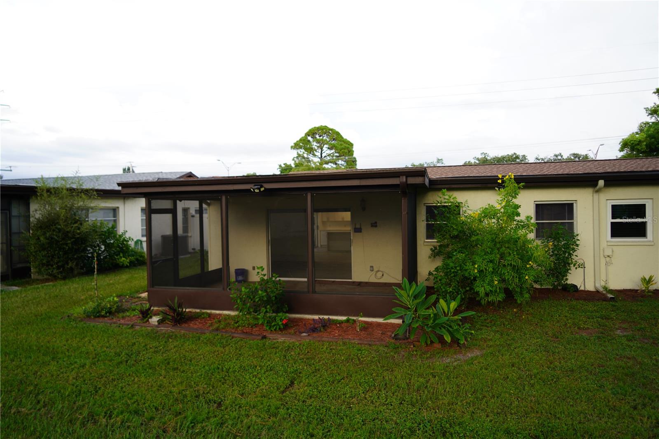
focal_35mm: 24
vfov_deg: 53.1
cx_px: 330
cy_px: 220
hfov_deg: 73.8
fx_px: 439
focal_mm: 24
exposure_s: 1/60
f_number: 4
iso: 125
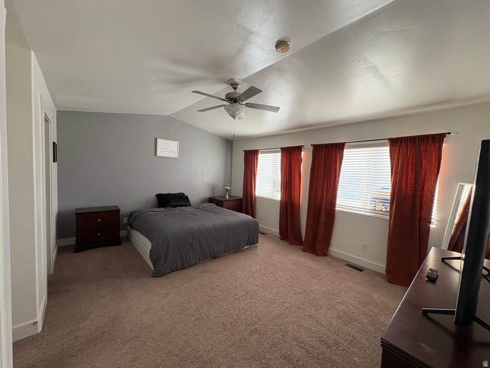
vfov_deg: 85.7
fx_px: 198
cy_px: 184
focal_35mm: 14
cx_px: 245
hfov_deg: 102.1
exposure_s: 1/99
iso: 200
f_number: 2.2
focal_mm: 2.22
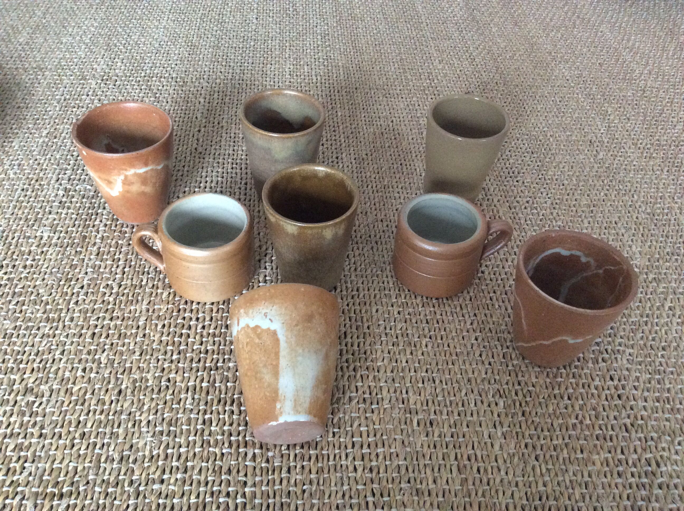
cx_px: 342
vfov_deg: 44.1
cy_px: 256
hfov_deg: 56.9
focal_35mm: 32
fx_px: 631
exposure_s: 1/17
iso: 320
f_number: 2.4
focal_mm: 3.3
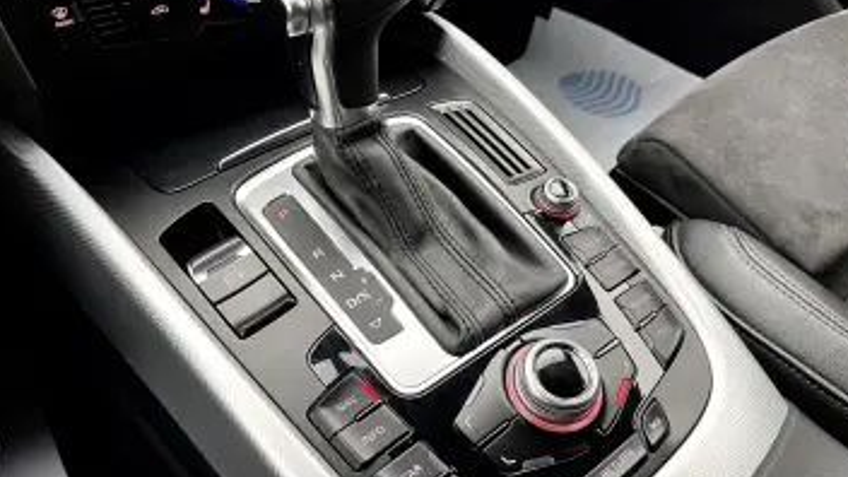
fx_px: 652
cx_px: 429
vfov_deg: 40.1
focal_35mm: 29
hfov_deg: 66.1
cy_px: 212
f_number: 1.6
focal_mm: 5.1
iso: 100
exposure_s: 1/50
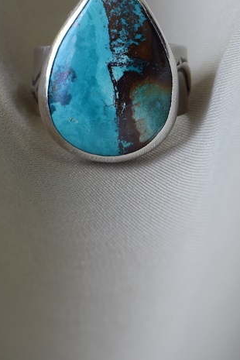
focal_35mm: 186
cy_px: 59
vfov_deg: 11.0
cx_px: 114
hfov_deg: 7.4
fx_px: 1861
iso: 400
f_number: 8
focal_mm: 55
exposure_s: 1/125
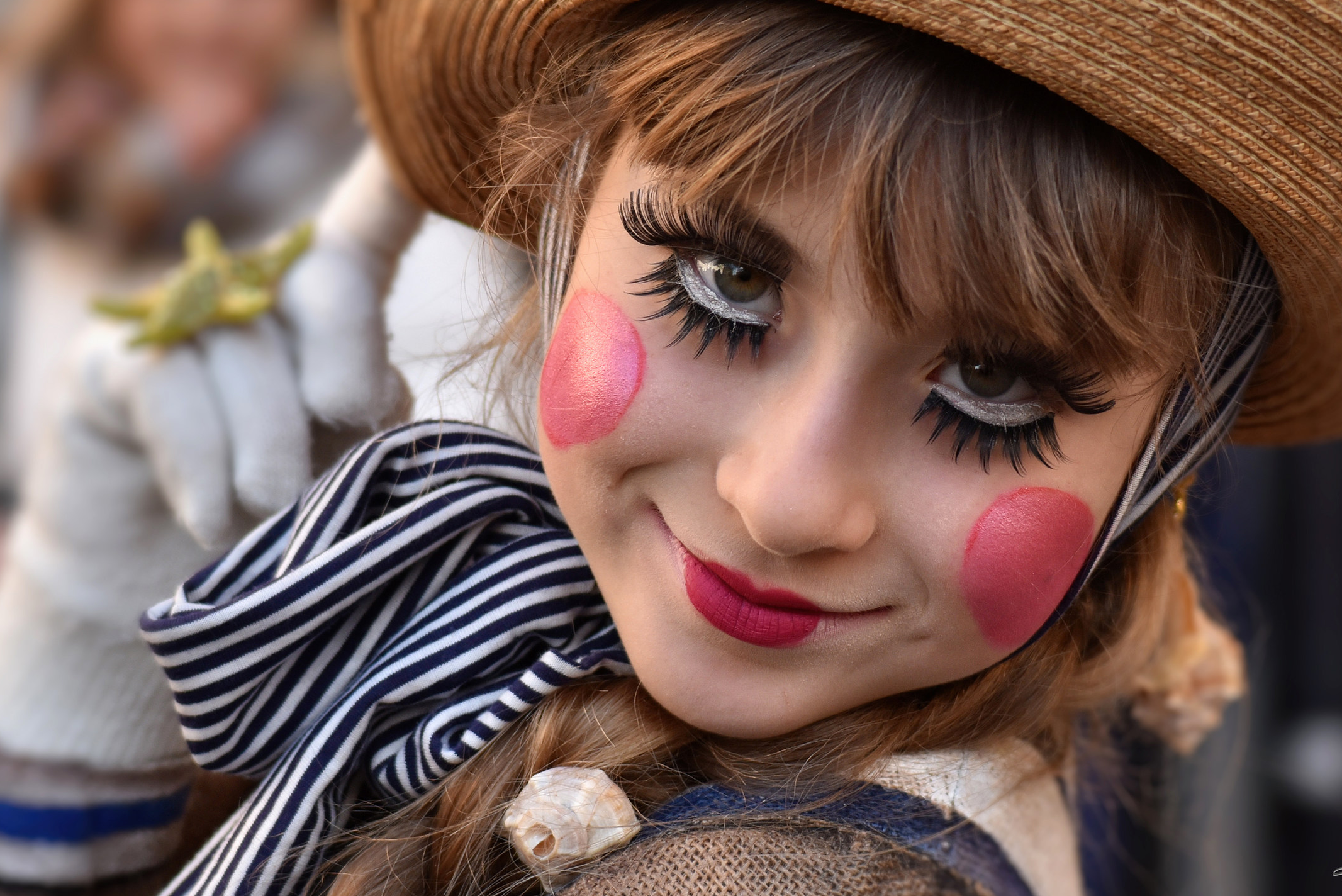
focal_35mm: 90
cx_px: 742
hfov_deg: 22.6
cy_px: 444
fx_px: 3356
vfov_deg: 15.2
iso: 450
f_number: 5.6
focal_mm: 80
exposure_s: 1/800
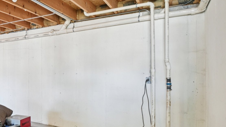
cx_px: 36
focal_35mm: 29
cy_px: 81
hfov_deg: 59.2
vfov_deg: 39.8
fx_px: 174
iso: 400
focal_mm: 10
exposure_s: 1/2
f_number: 8
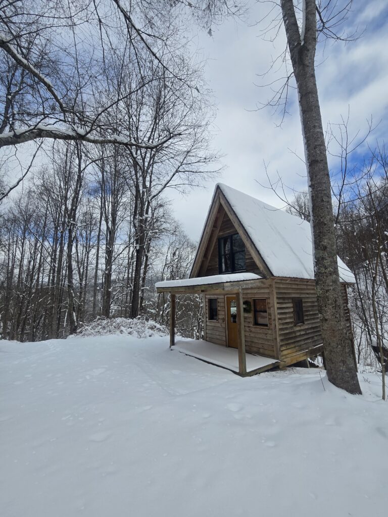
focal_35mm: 13
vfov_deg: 106.2
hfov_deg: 89.9
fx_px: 194
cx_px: 194
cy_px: 258
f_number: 2.2
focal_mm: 2.2
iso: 50
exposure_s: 1/1946
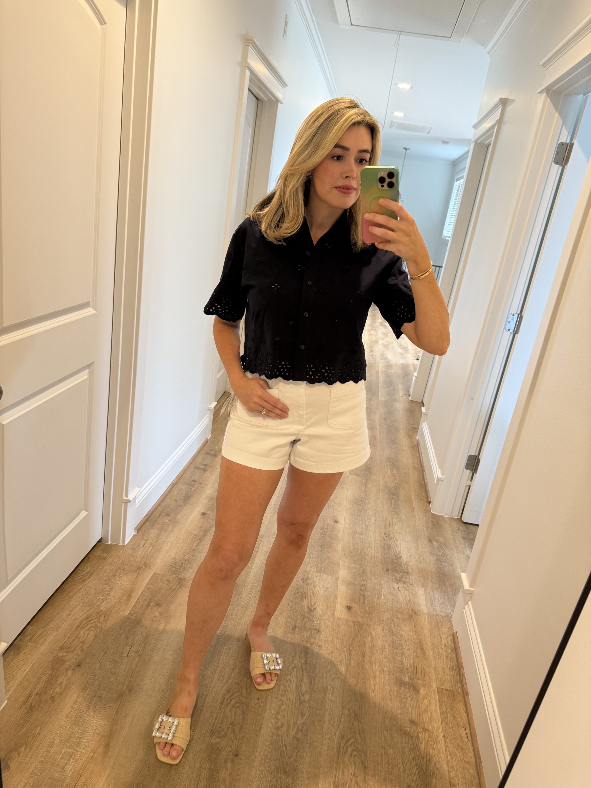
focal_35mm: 24
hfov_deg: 56.8
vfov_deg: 71.6
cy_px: 394
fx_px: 546
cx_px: 296
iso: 200
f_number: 1.78
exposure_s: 1/60
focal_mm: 6.76
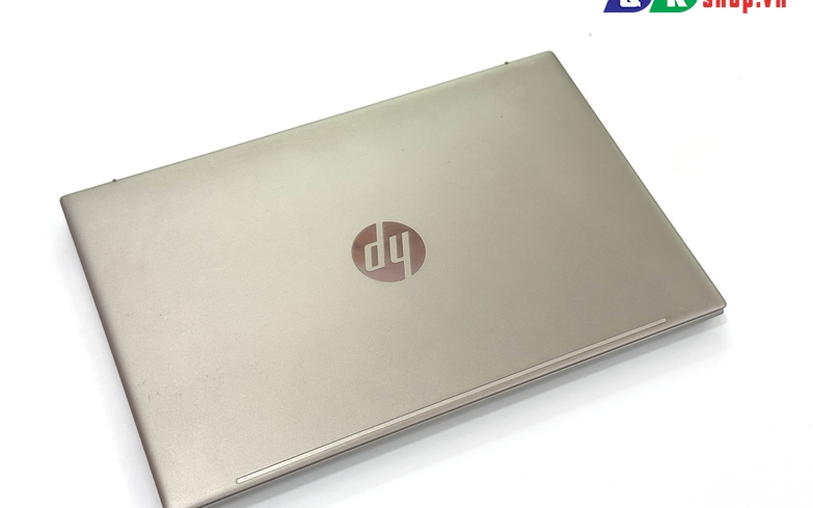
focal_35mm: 52
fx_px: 1152
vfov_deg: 24.9
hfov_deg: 38.9
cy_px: 270
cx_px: 405
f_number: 1.78
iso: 50
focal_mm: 6.76
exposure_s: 1/136
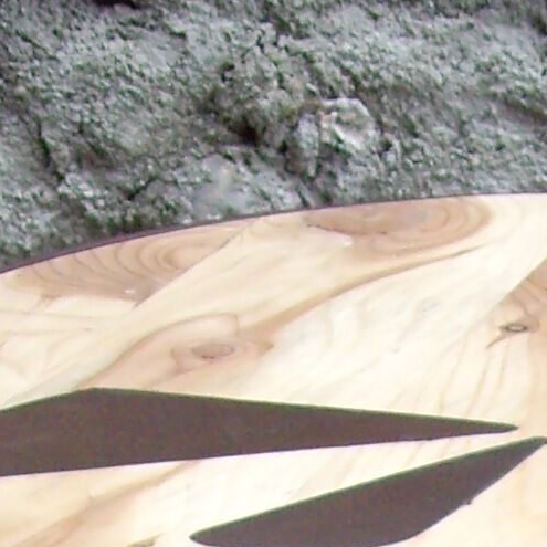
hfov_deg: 9.1
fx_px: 3415
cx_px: 635
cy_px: 1523
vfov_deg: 8.1
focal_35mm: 191
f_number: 2.7
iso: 200
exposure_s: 1/60
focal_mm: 6.2
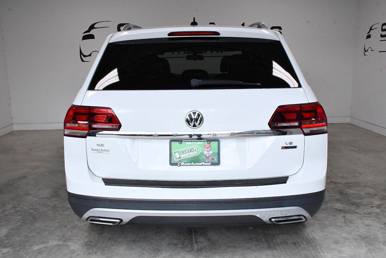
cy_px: 129
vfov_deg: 36.9
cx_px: 193
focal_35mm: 36
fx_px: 386
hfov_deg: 53.1
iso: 2500
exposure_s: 1/800
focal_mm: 24
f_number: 14
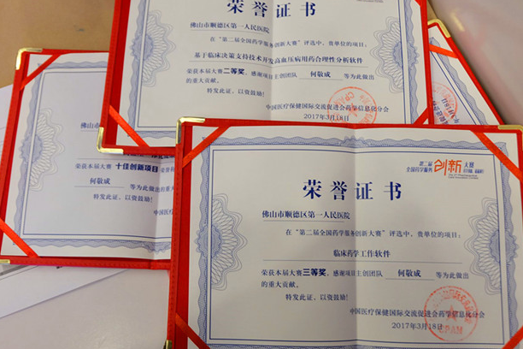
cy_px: 174
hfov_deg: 55.8
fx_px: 494
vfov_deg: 38.9
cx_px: 248
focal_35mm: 34
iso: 1600
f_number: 4
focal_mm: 21.1
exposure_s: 1/50
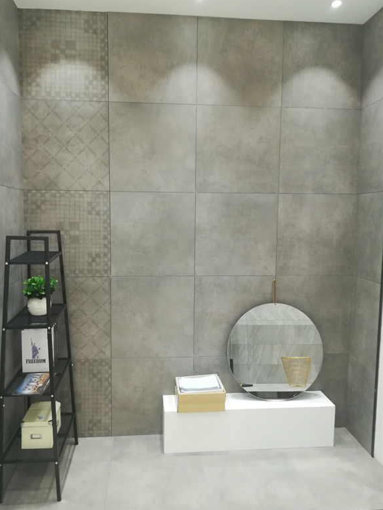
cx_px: 185
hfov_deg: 51.4
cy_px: 255
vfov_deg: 65.3
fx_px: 398
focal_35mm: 27
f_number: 2.2
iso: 200
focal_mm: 3.83
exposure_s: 1/33.3
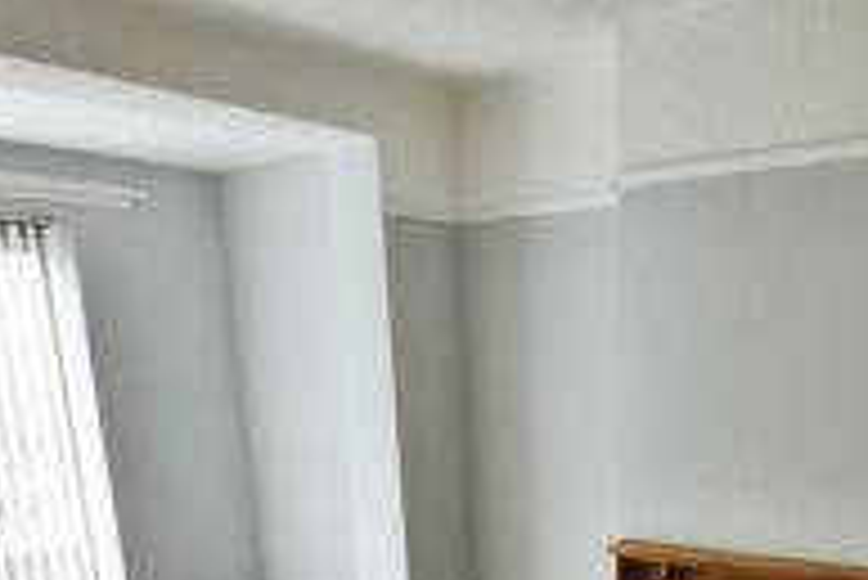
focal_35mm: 37
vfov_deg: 31.1
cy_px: 672
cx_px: 544
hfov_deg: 51.3
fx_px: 893
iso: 100
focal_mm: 10
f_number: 3.5
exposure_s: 1/6
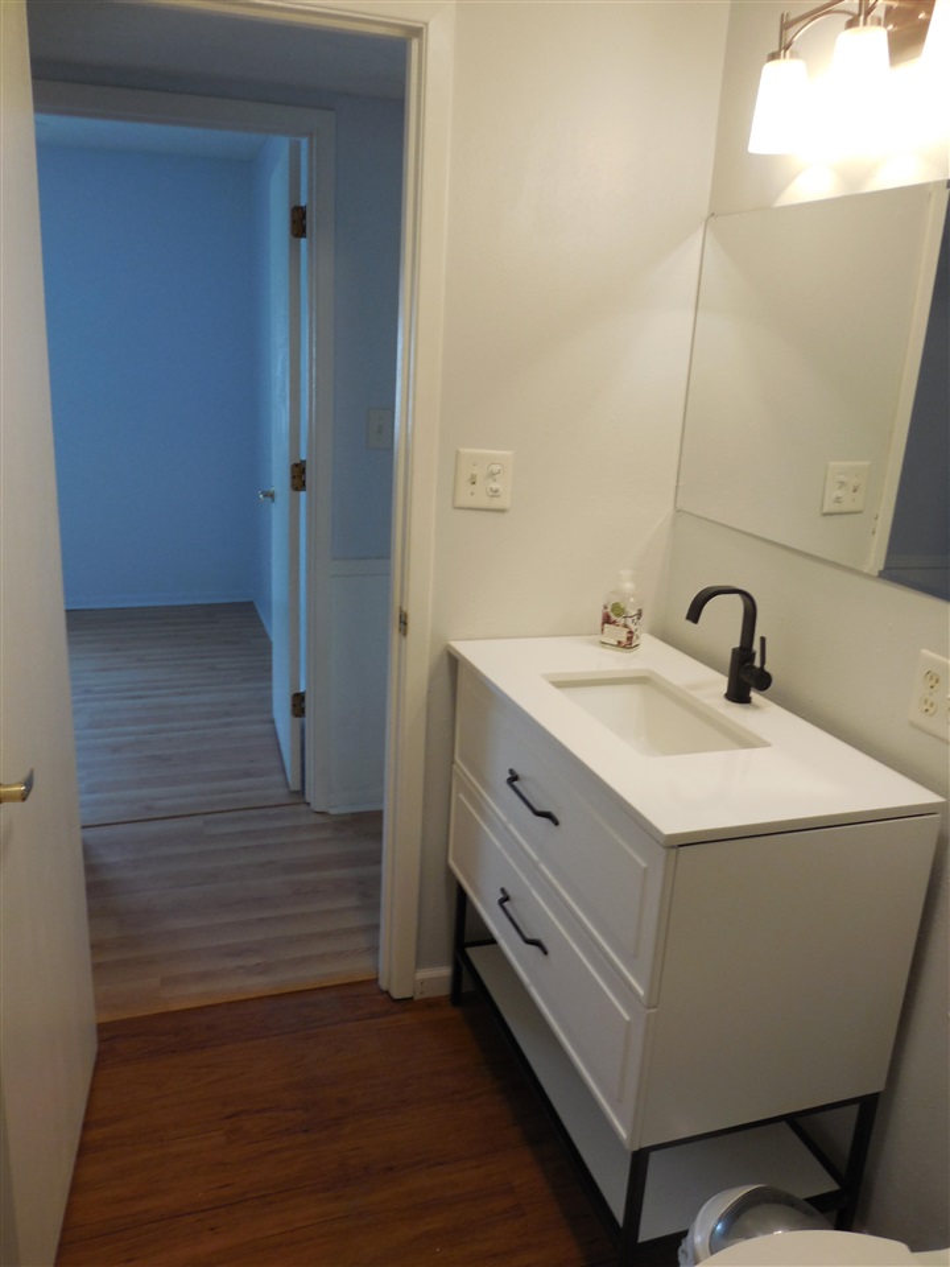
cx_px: 475
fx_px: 951
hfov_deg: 53.1
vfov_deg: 67.3
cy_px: 634
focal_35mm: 26
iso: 140
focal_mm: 4.6
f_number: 3.5
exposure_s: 1/30
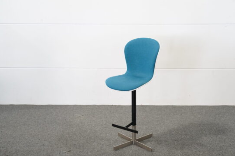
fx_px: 320
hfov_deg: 40.3
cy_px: 85
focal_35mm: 49
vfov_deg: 27.5
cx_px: 130
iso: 4000
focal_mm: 44
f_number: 4
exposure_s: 1/100
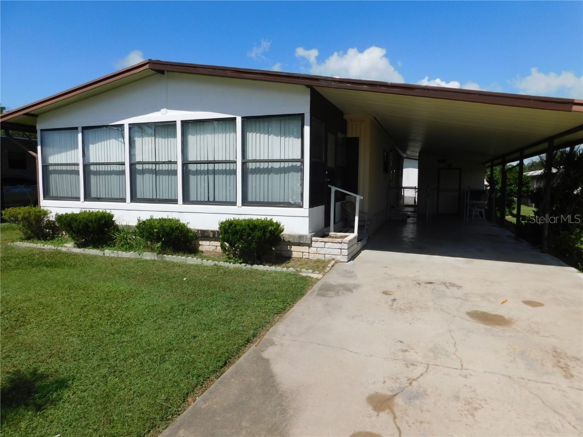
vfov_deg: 58.9
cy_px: 218
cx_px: 292
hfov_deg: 73.9
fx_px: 387
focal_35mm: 23
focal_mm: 4
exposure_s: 1/800
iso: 125
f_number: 6
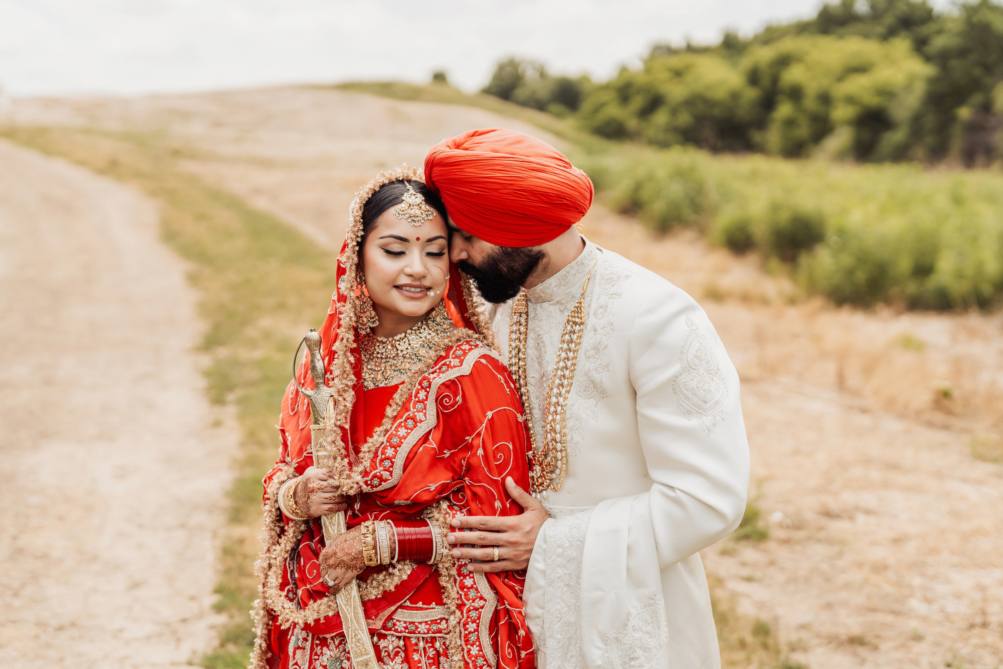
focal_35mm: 50
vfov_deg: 27.0
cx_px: 502
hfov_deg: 39.6
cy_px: 334
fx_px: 1393
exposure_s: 1/3200
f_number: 2
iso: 100
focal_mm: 50
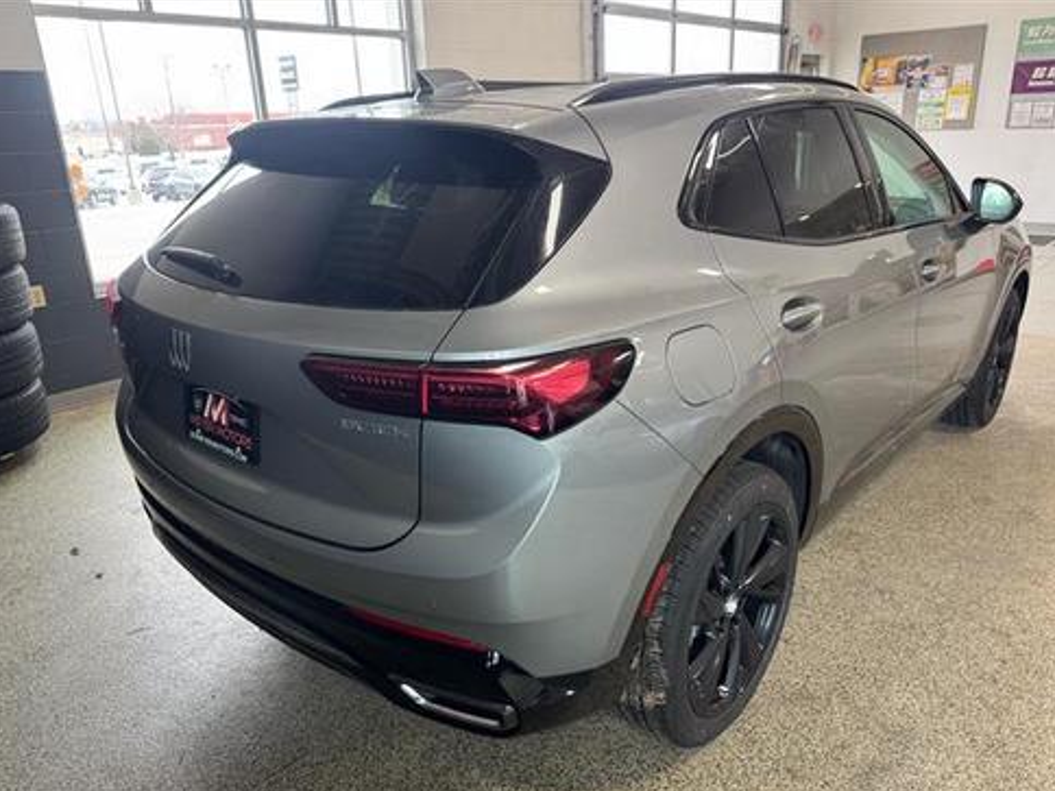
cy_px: 410
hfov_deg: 69.4
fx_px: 762
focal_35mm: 25
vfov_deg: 54.9
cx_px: 532
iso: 160
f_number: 1.78
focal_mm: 6.76
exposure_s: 1/60
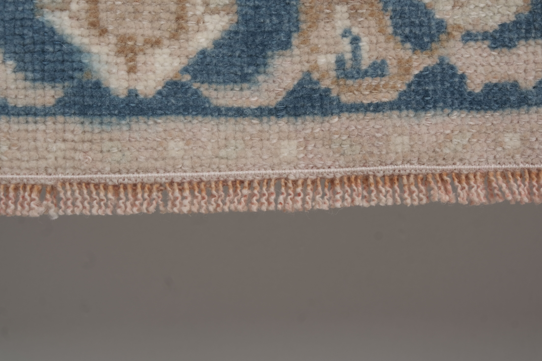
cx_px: 271
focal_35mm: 83
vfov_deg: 16.5
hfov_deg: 24.5
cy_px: 180
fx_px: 1250
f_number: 11
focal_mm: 55
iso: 160
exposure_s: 1/160
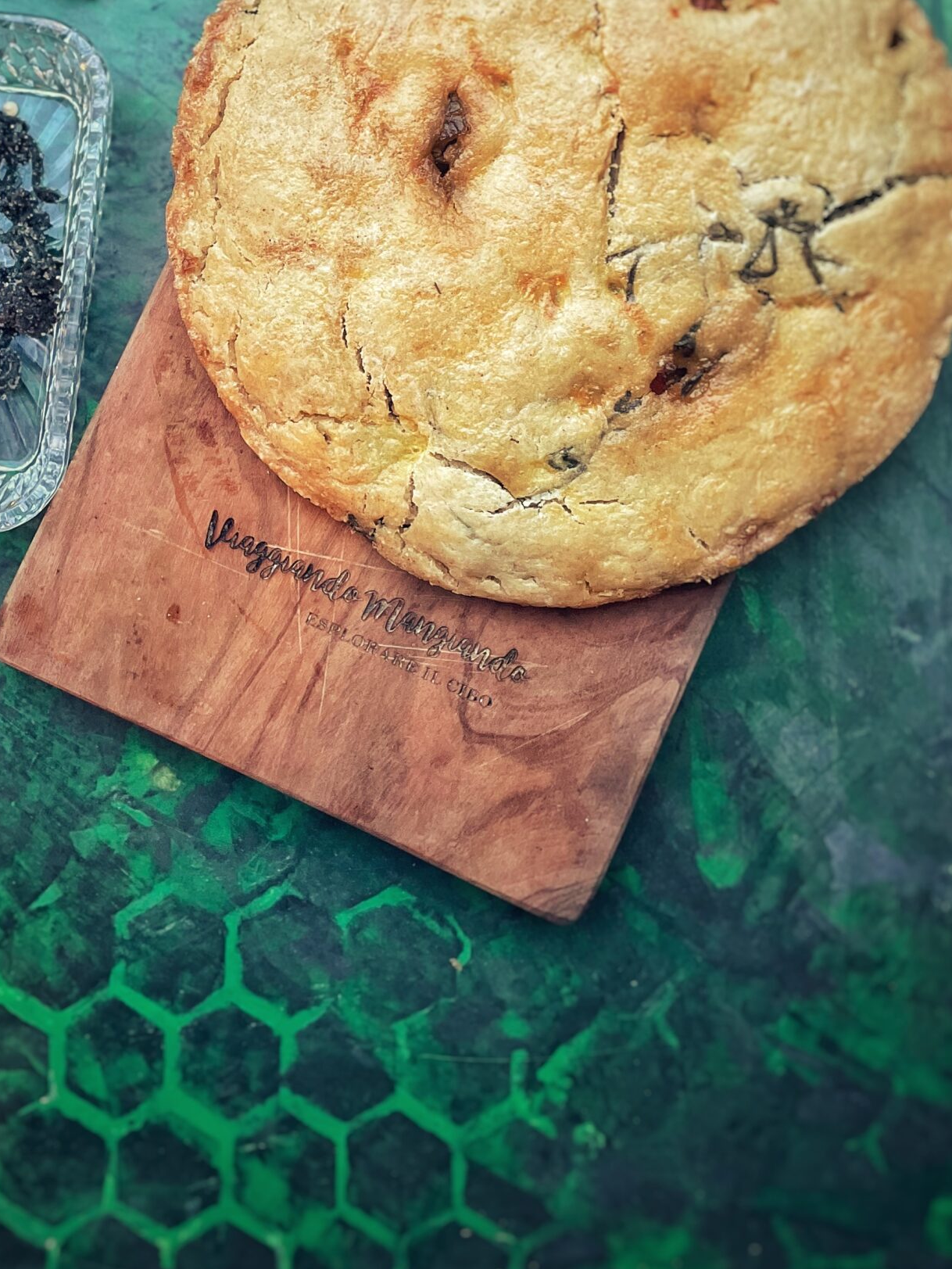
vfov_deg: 44.1
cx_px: 395
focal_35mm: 41
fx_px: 1503
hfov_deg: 35.1
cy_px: 300
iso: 400
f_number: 1.6
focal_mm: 4.2
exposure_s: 1/60
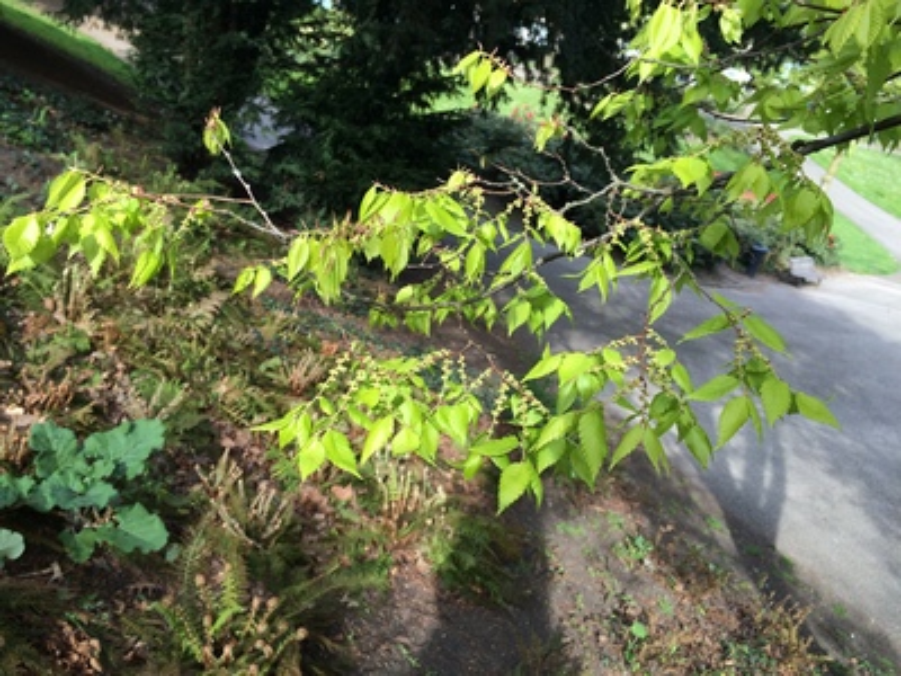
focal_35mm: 29
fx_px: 755
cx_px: 450
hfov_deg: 61.7
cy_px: 338
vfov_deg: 48.2
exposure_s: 1/376
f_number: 2.2
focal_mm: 4.15
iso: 32
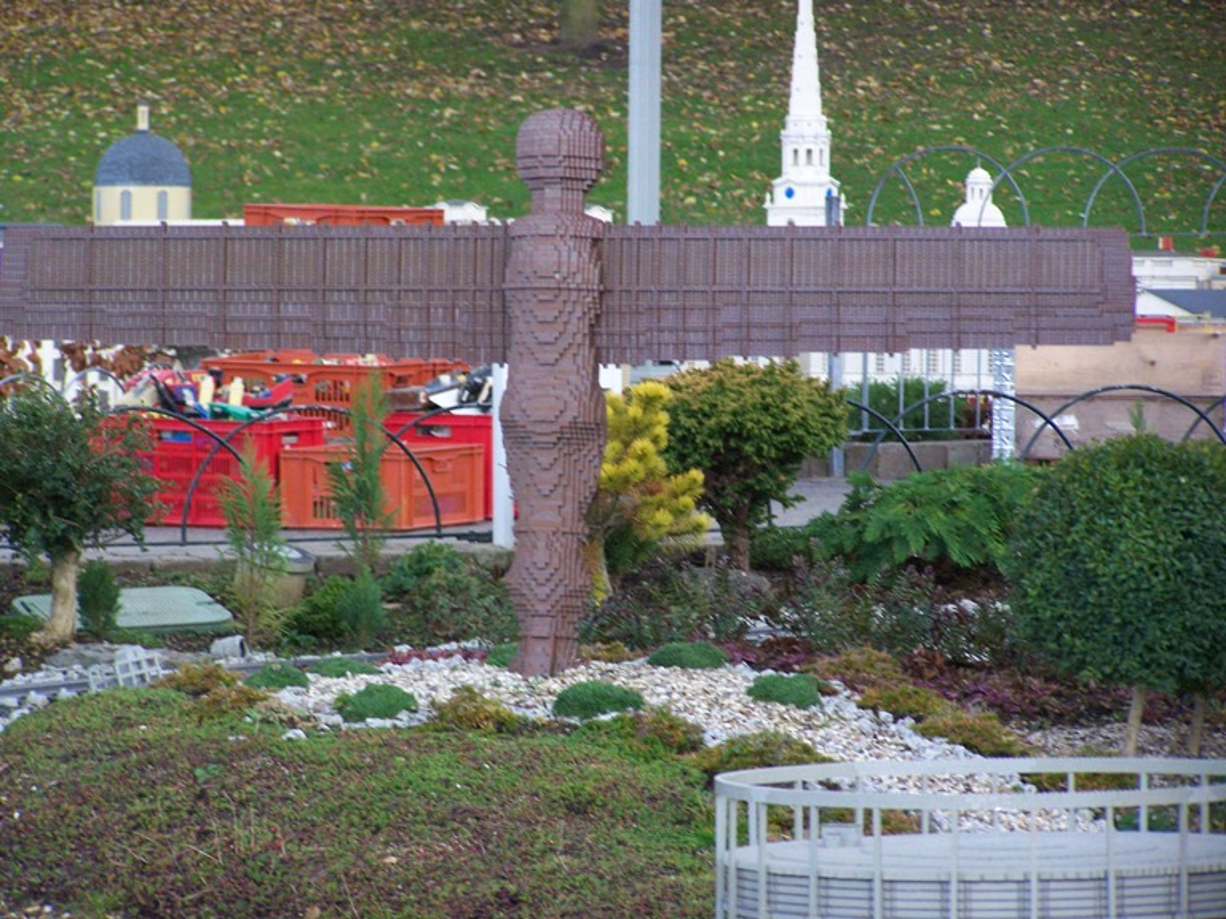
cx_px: 613
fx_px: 7402
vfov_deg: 7.1
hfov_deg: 9.5
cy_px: 460
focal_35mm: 209
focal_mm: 34.6
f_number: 3.3
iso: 160
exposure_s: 1/160
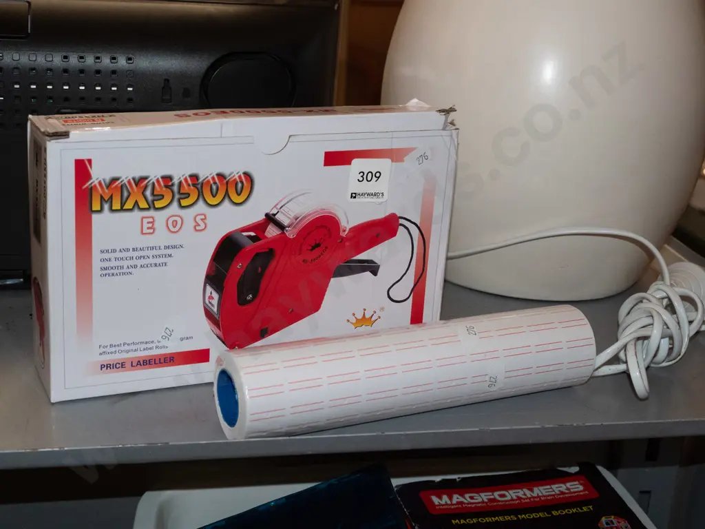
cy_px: 264
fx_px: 1100
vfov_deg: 27.0
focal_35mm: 54
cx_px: 352
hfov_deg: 35.5
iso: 3200
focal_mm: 27
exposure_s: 1/160
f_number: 5.6
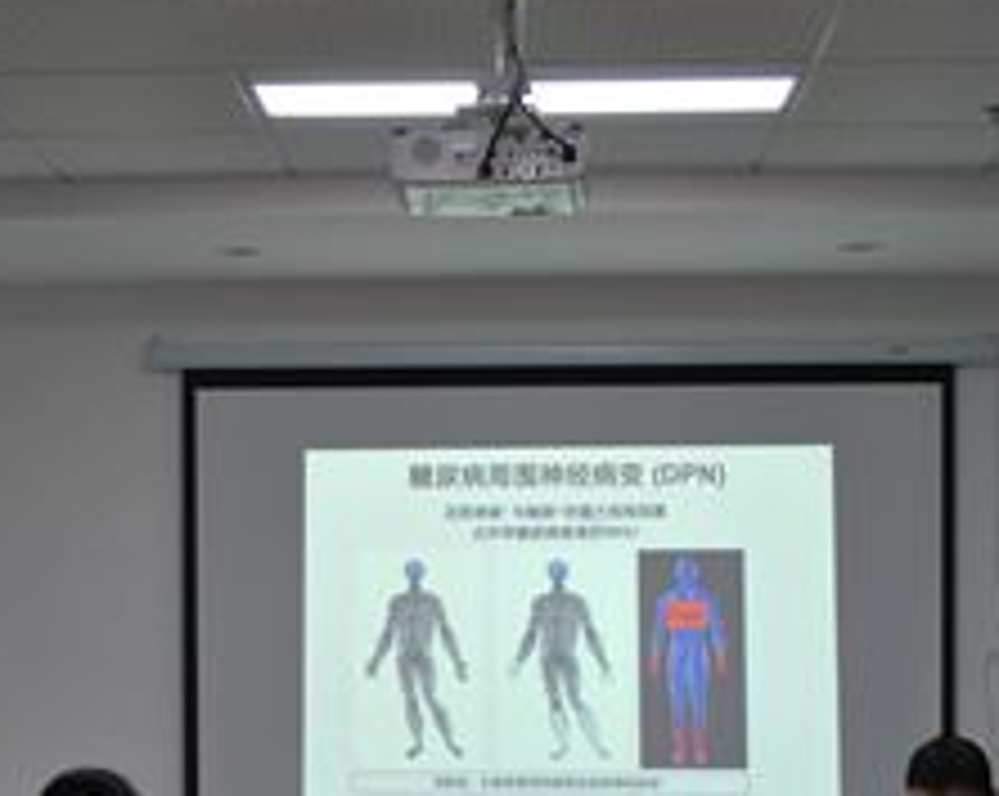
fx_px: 2067
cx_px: 414
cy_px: 618
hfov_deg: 27.1
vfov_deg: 21.6
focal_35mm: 70
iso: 400
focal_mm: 22
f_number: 4
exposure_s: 1/125
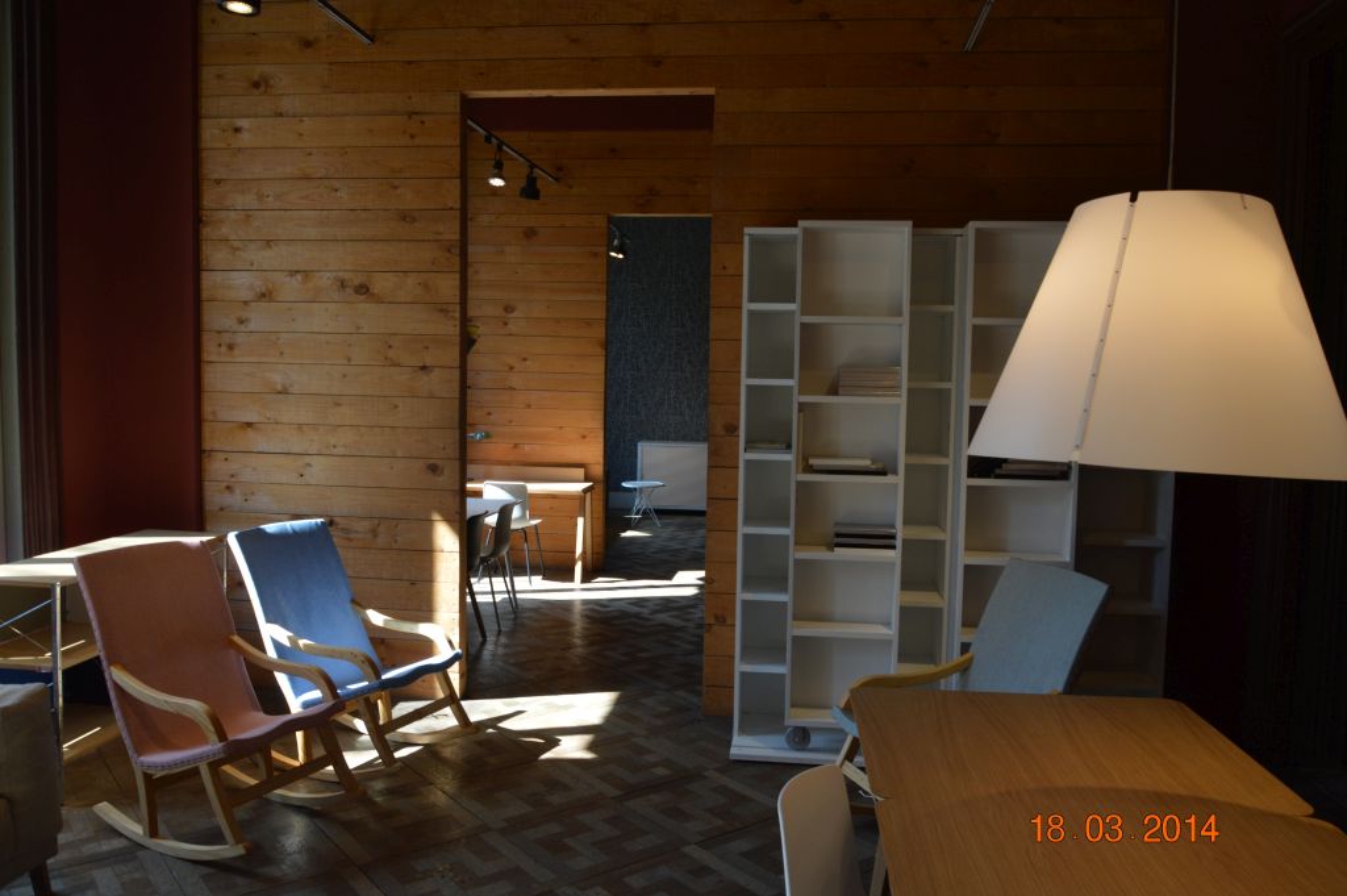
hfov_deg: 67.4
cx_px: 674
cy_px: 448
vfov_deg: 47.9
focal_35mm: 27
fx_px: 1009
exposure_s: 1/125
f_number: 5.6
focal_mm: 18
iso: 400
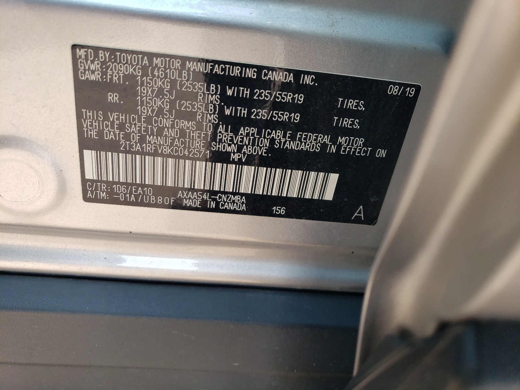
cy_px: 195
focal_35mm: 26
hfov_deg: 67.3
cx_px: 260
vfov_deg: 53.1
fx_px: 391
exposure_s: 1/526
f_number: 1.5
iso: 50
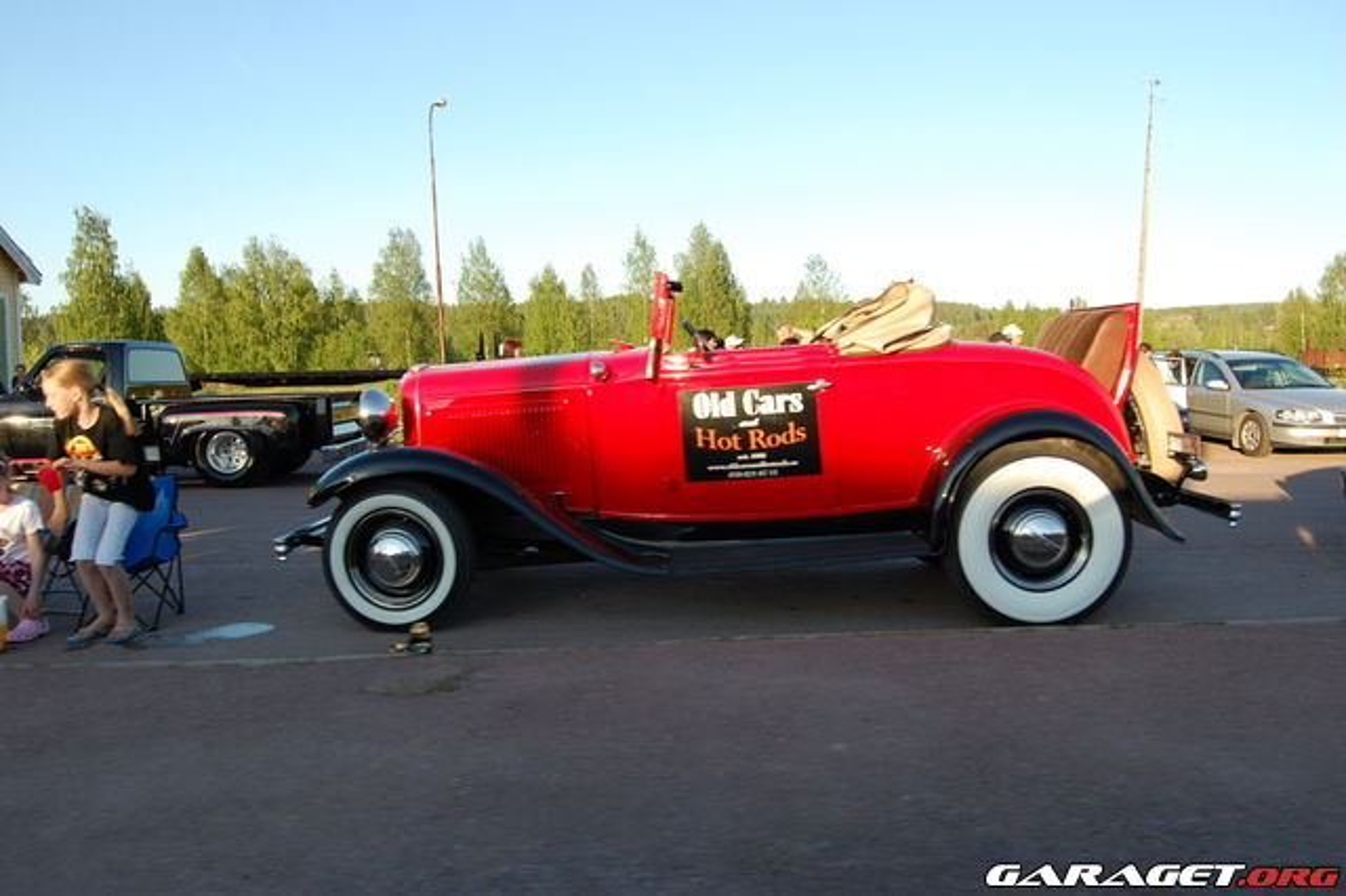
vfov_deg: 47.9
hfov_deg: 67.4
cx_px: 673
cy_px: 448
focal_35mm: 27
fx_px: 1009
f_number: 6.3
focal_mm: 18
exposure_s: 1/160
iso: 200
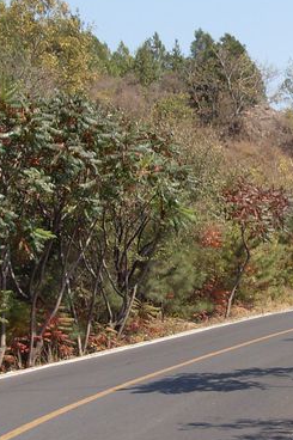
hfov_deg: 15.1
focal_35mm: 89
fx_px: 1087
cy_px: 464
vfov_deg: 21.8
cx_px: 290
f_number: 7
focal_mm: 6.3
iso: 80
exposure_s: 1/180
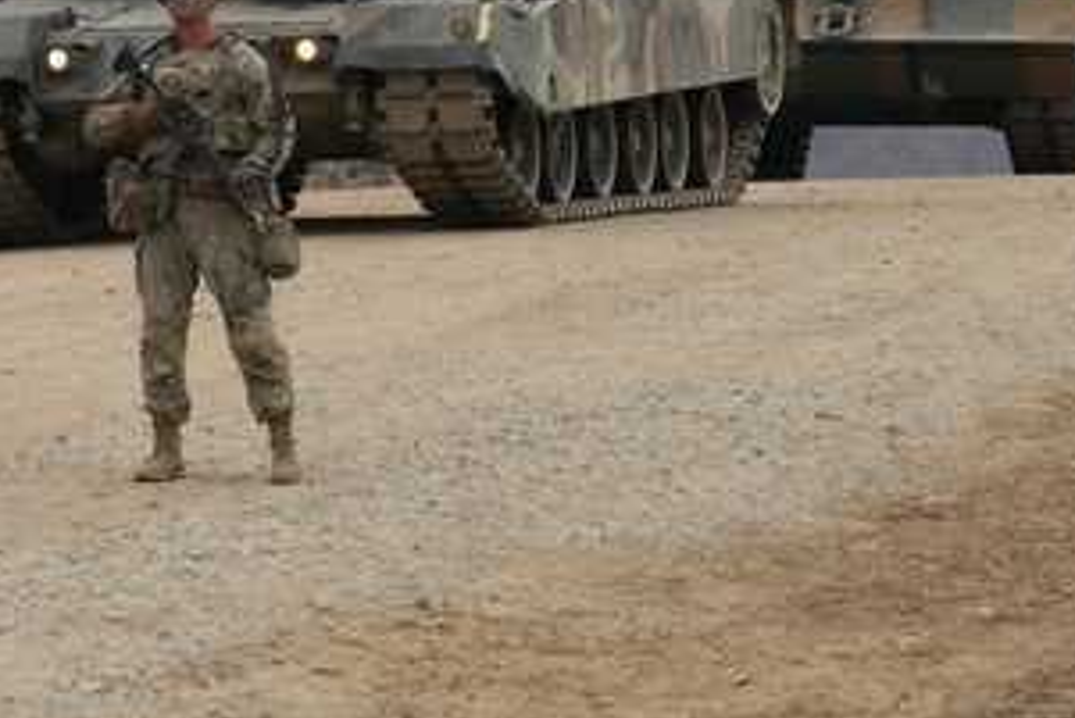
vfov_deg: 4.1
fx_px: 9948
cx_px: -471
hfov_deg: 6.1
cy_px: -145
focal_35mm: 333
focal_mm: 98
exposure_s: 1/500
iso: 2000
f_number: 16
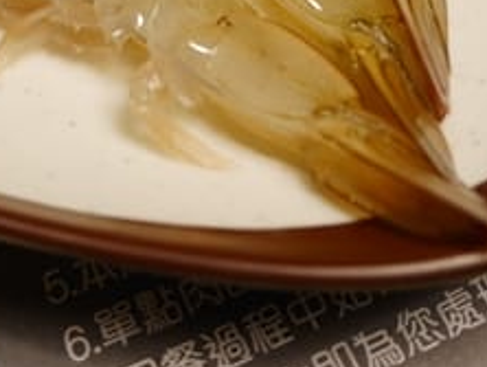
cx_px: 105
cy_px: -110
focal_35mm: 72
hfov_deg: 26.6
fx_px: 1014
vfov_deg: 19.0
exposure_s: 1/60
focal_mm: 12
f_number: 3.5
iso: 200
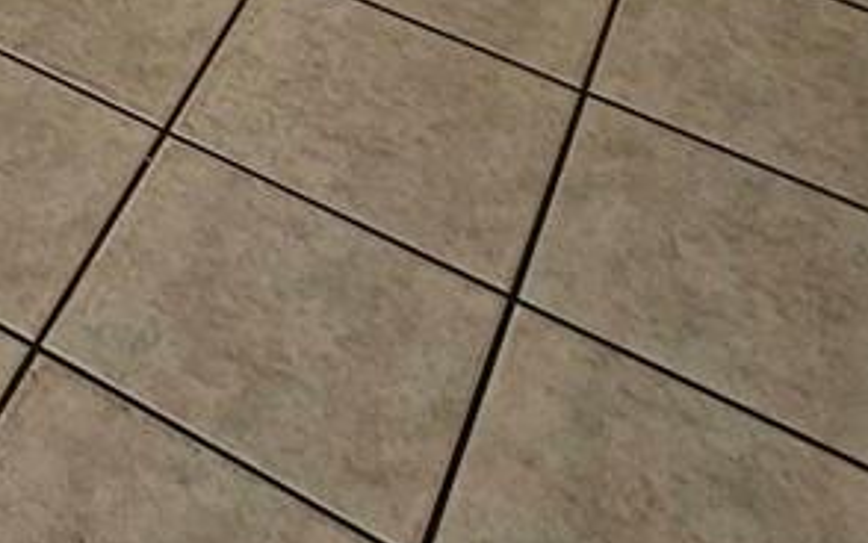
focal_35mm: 75
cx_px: -523
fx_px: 1775
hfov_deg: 21.7
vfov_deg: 13.1
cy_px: -767
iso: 160
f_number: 2.2
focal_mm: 2.2
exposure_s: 1/50
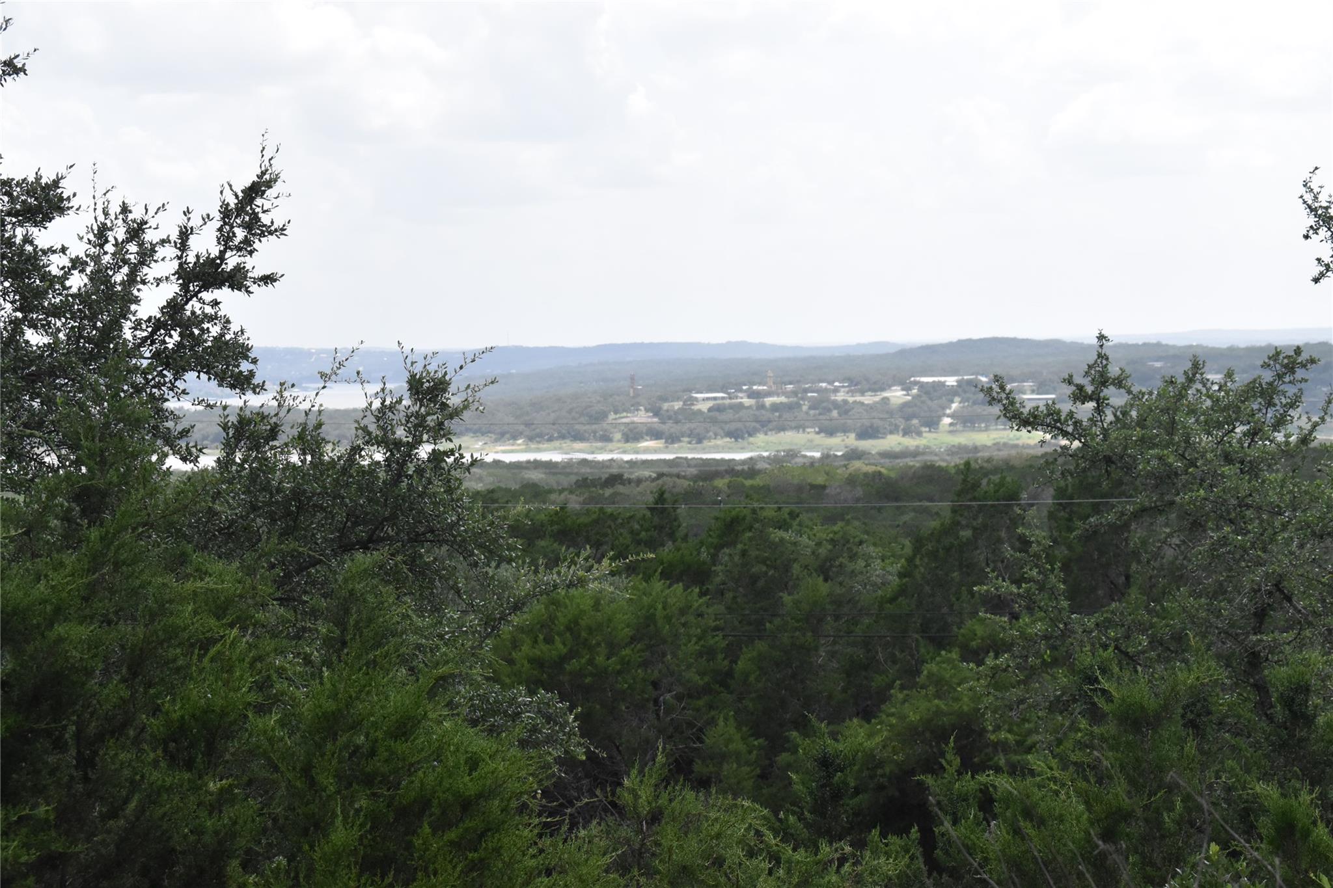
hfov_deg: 24.6
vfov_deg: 16.6
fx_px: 3054
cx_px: 666
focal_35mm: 82
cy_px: 444
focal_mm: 55
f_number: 7.1
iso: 2000
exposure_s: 1/4000
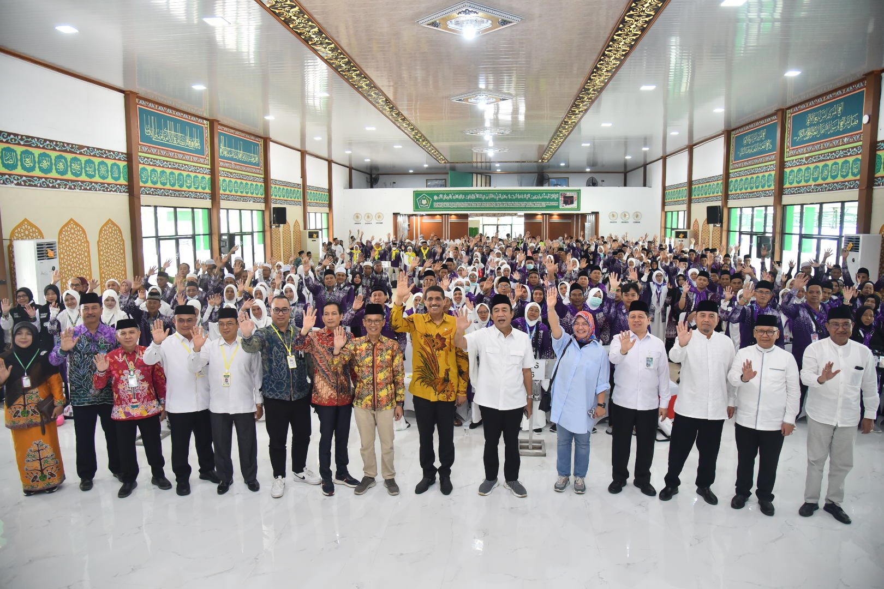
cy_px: 294
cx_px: 442
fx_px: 589
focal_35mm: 24
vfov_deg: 53.1
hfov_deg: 73.7
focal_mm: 24
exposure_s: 1/125
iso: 2000
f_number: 4
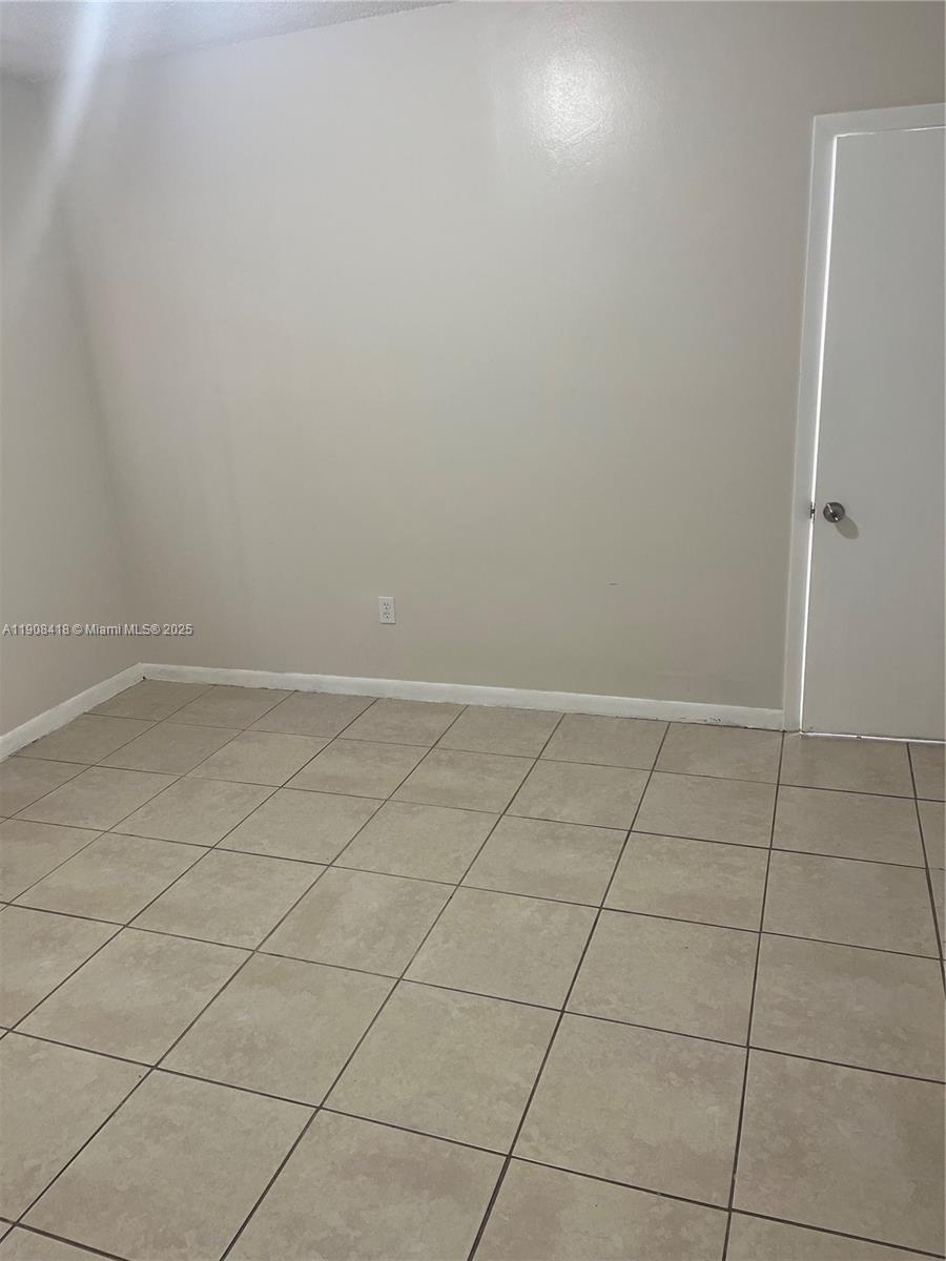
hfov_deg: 53.1
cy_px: 630
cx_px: 473
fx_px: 947
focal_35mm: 26
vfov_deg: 67.3
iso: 100
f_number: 1.6
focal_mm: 5.1
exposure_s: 1/120
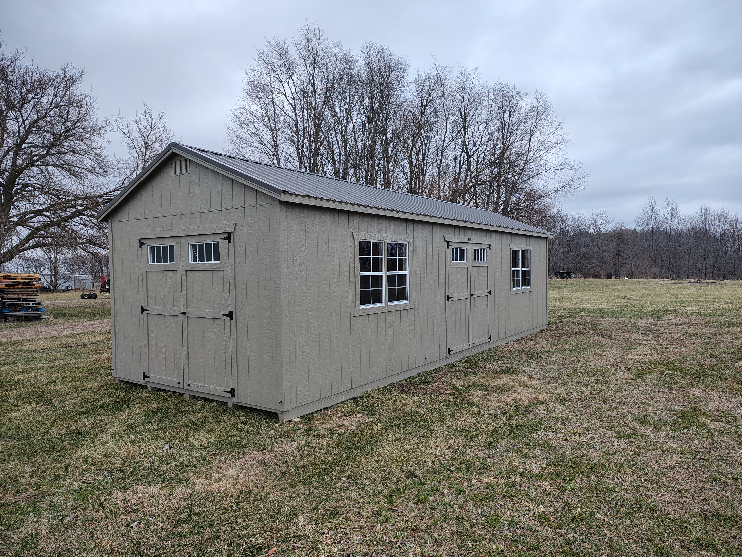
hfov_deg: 71.6
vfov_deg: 56.8
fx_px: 514
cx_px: 371
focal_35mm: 24
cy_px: 278
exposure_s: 1/120
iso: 132
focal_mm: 5.56
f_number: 1.8
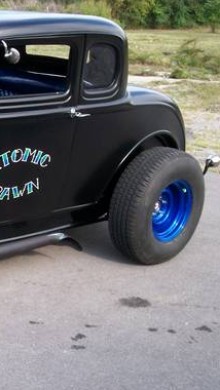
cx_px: -81
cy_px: 197
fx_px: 642
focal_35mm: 62
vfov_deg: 33.8
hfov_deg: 17.9
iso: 100
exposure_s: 1/127
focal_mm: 5.9
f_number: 4.5
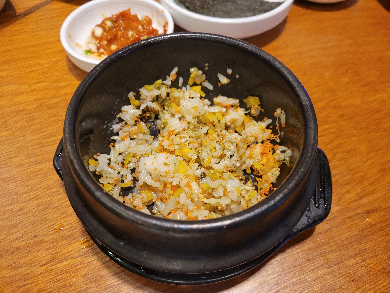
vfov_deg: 53.1
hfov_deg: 67.3
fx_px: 293
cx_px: 195
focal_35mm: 26
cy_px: 146
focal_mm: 5.4
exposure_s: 1/40
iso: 400
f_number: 1.8
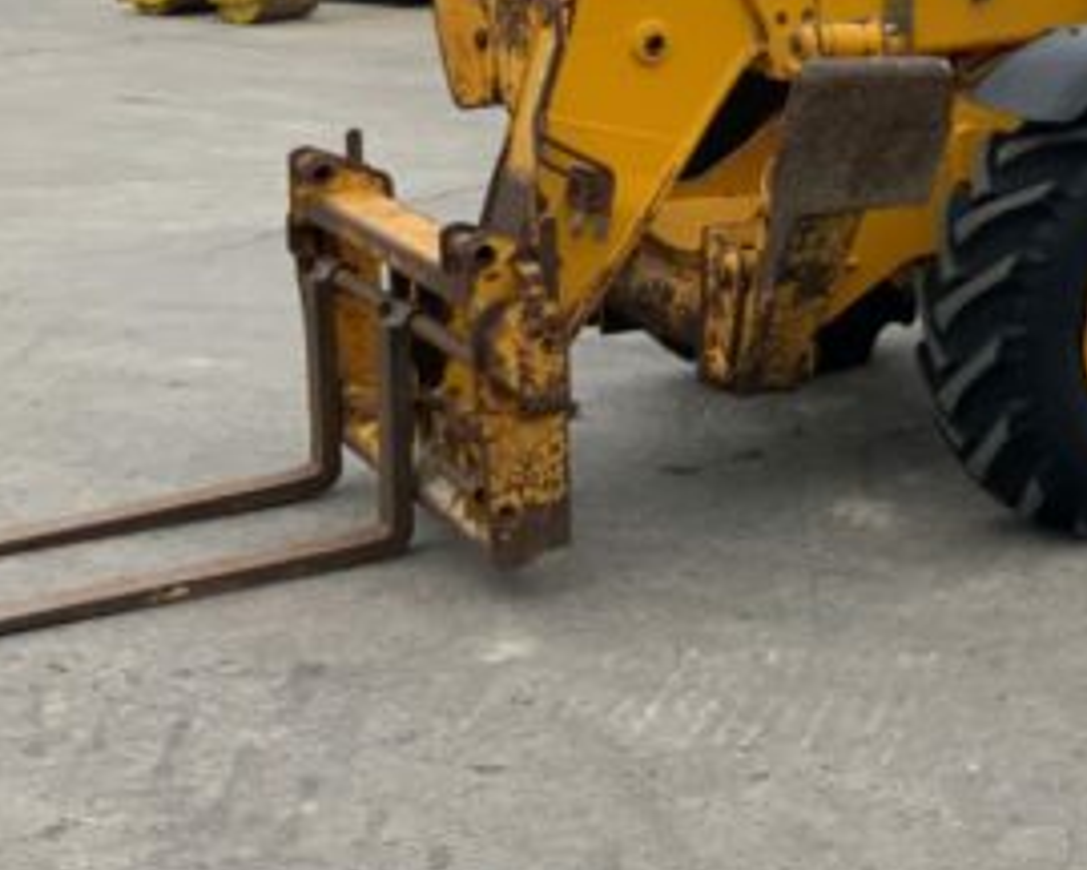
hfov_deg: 26.2
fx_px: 2155
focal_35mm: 67
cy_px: -40
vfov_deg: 21.8
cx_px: 1188
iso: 16
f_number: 1.8
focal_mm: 3
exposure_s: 1/1534
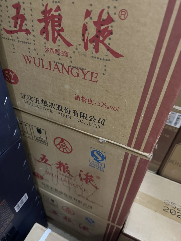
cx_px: 90
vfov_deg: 71.6
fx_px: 167
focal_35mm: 24
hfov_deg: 56.8
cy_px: 120
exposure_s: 1/33
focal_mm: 6.86
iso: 1000
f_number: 1.78
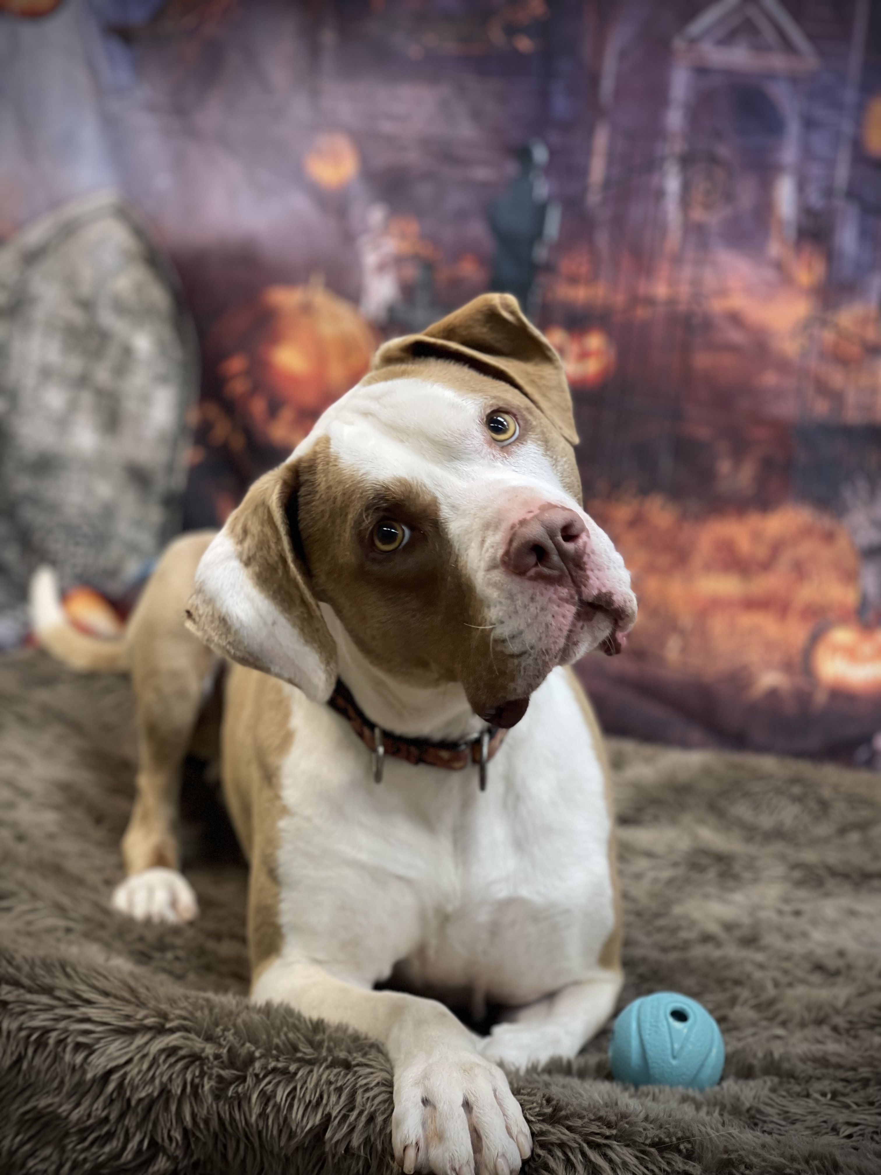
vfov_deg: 30.3
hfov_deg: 22.9
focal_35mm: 64
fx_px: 2172
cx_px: 440
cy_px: 588
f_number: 2.2
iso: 160
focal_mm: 7.5
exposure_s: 1/40
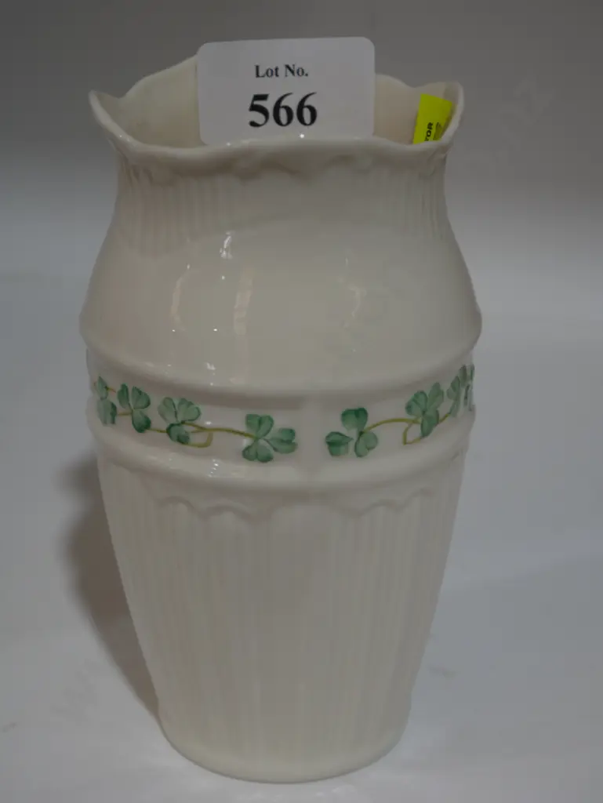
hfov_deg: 17.6
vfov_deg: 23.3
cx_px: 302
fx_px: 1949
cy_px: 402
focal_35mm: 84
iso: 320
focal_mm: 42
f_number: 5.6
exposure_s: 1/100
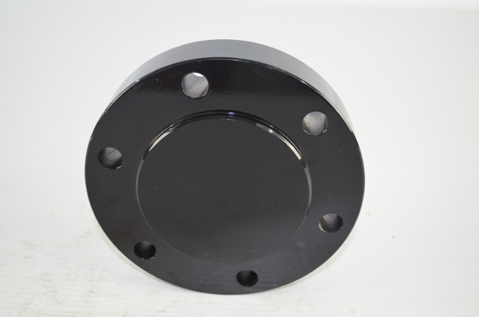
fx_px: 558
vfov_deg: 31.7
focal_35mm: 42
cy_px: 158
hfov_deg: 46.5
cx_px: 240
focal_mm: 28
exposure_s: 1/60
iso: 1250
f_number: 4.5
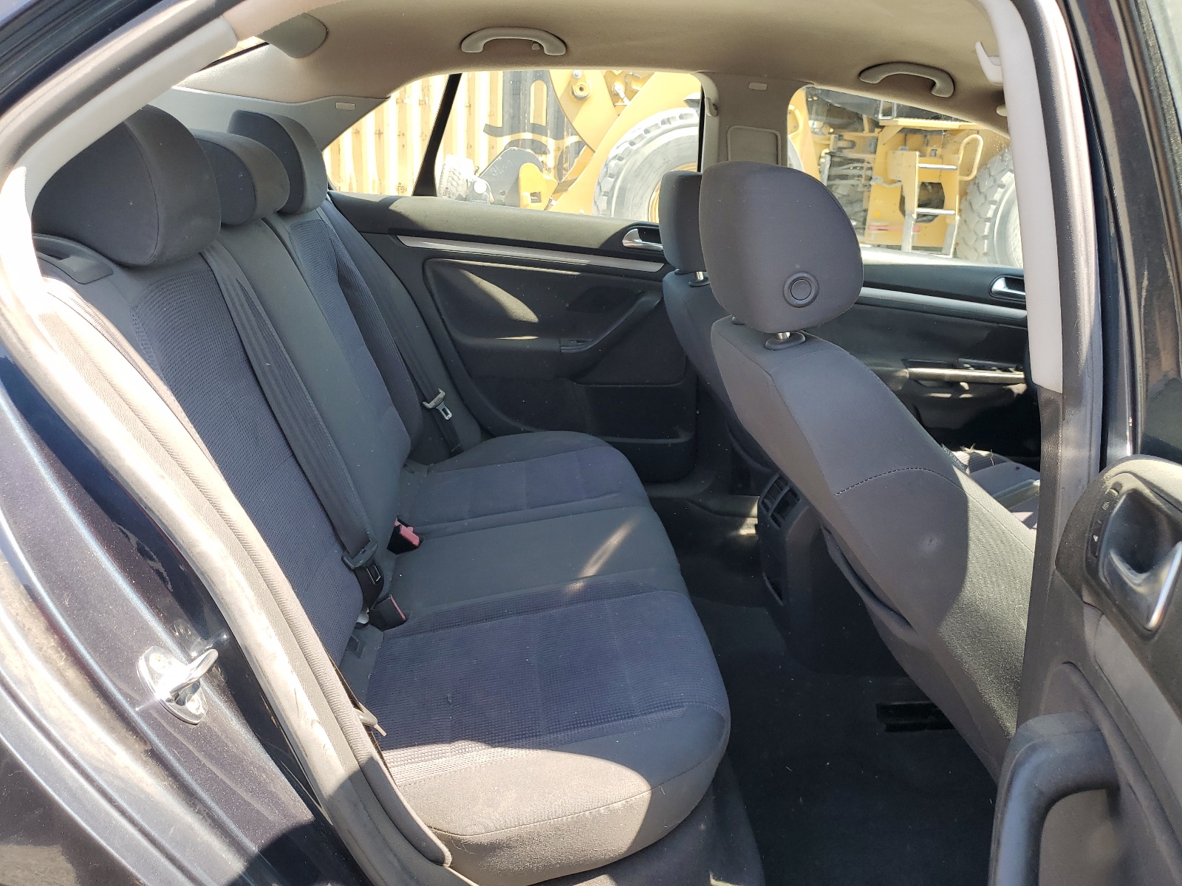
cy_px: 443
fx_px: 888
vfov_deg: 53.1
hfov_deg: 67.3
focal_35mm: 26
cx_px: 591
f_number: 1.5
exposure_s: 1/370
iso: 50
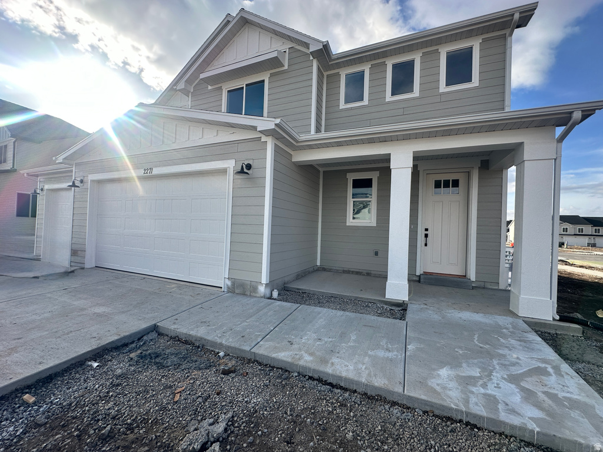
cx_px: 302
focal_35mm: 14
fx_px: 244
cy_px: 226
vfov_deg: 85.7
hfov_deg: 102.1
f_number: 2.2
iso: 50
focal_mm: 2.22
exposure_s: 1/1171
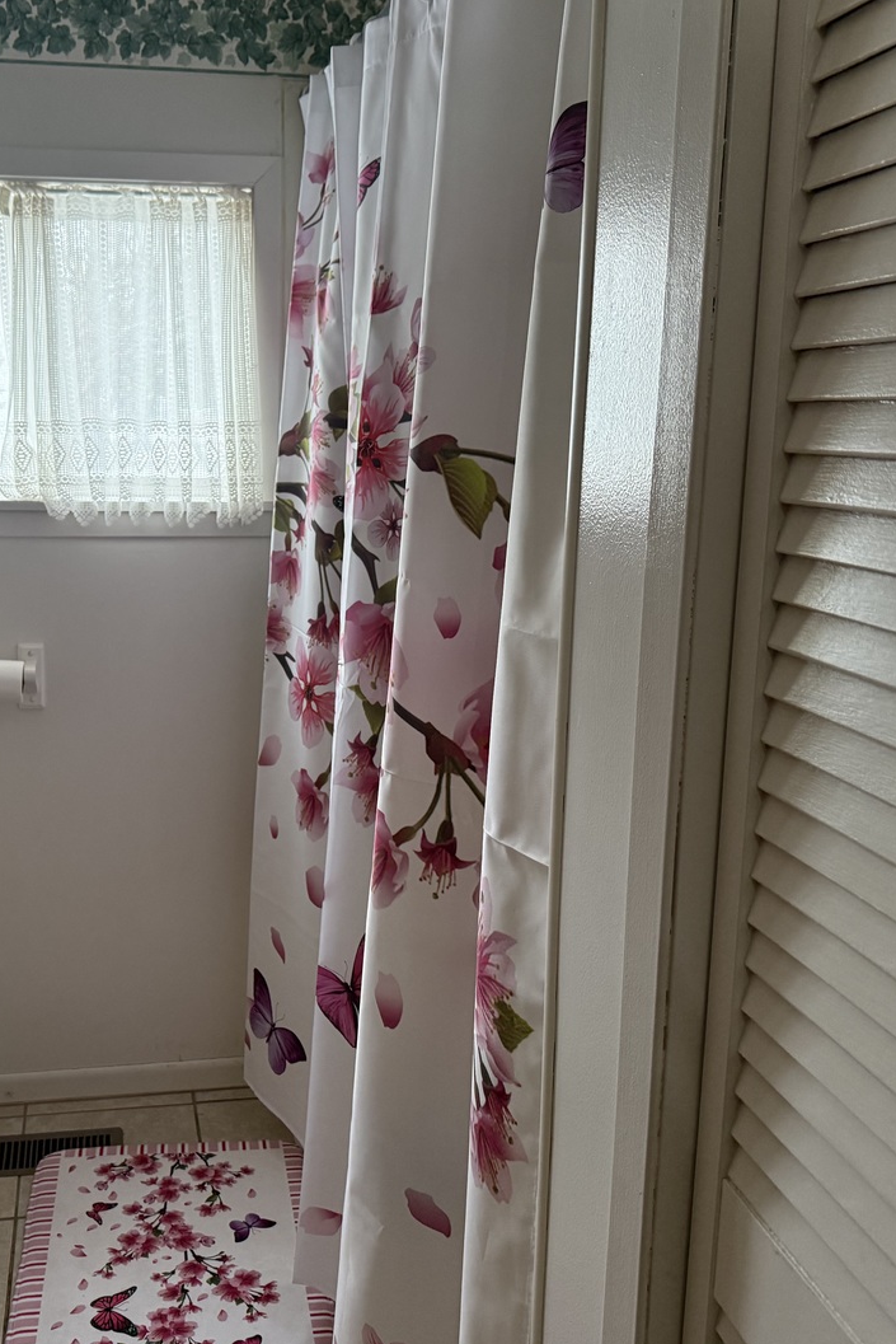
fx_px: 1269
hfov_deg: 38.3
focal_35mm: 34
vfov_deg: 55.8
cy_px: 665
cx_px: 271
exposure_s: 1/120
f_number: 1.78
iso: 320
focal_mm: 6.76
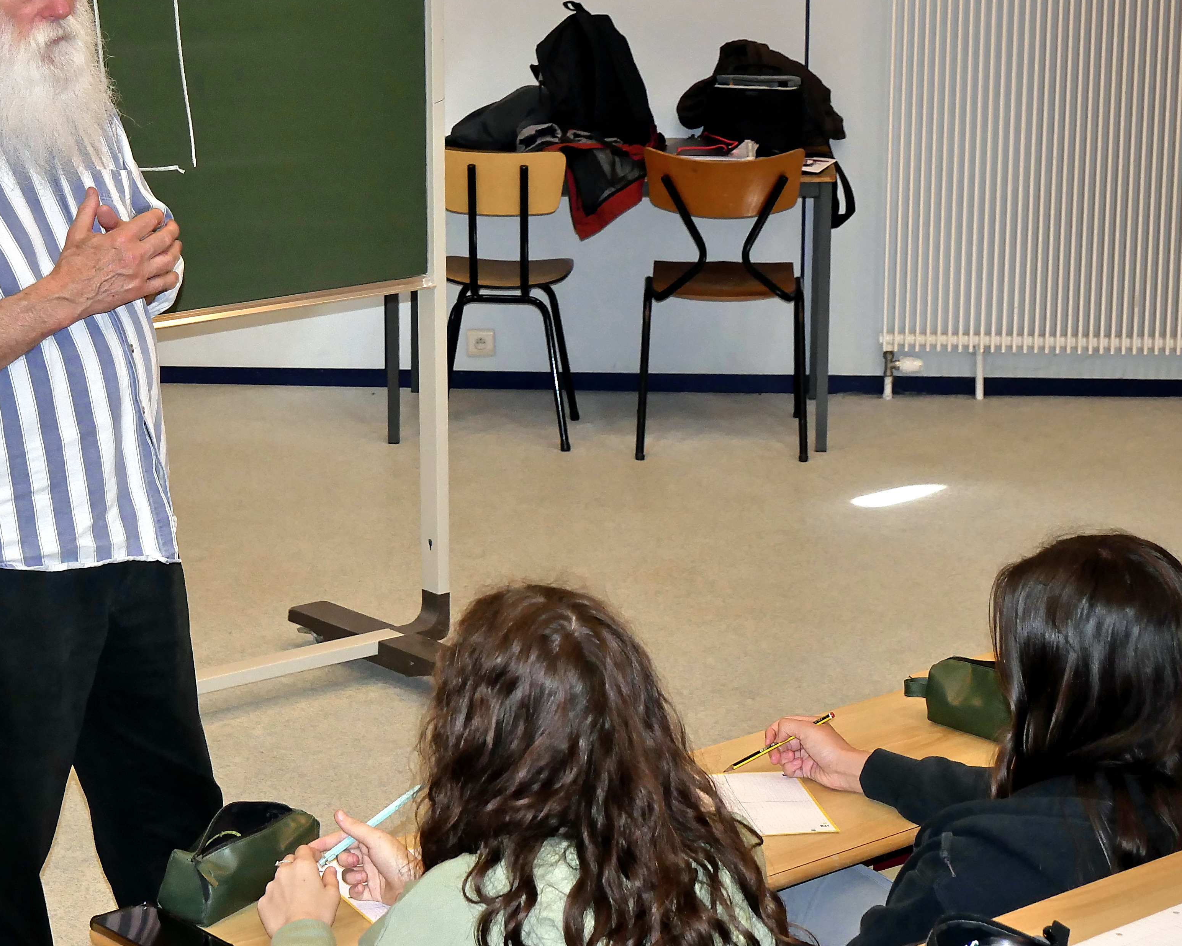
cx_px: 339
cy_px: 381
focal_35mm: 93
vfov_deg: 16.5
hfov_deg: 20.5
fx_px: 3253
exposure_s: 1/100
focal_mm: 32
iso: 800
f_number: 5
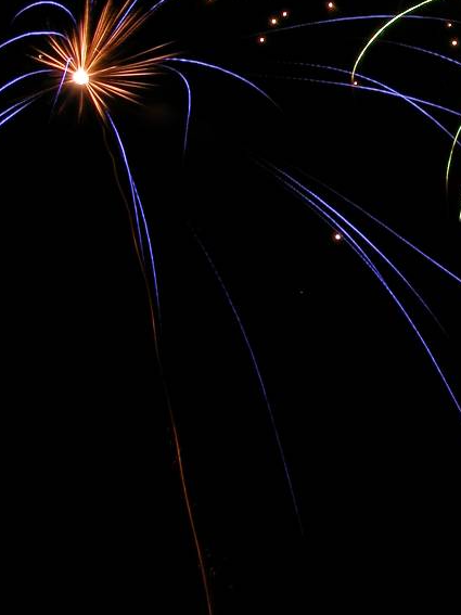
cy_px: 132
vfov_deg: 24.4
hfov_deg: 18.2
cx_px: 458
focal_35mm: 79
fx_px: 1403
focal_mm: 8.9
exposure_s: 8
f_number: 8
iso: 100
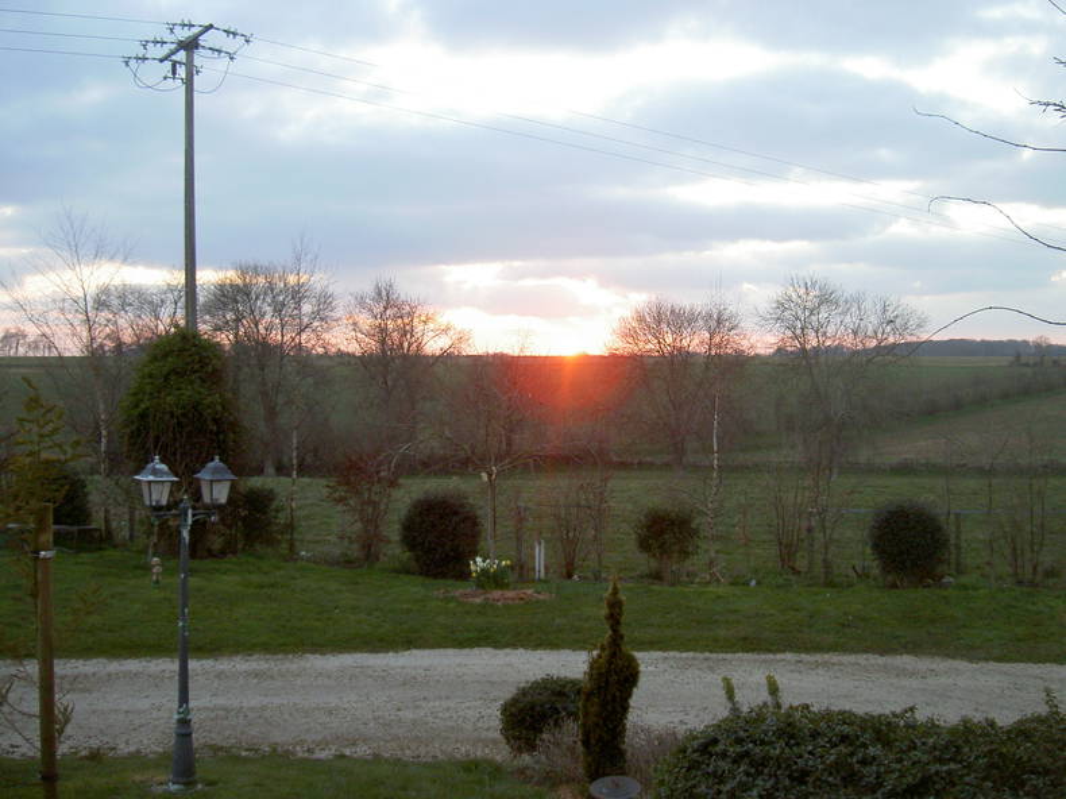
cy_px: 400
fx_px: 1201
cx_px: 533
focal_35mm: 39
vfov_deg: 36.8
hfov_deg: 47.9
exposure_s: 1/100
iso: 200
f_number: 2.8
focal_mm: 8
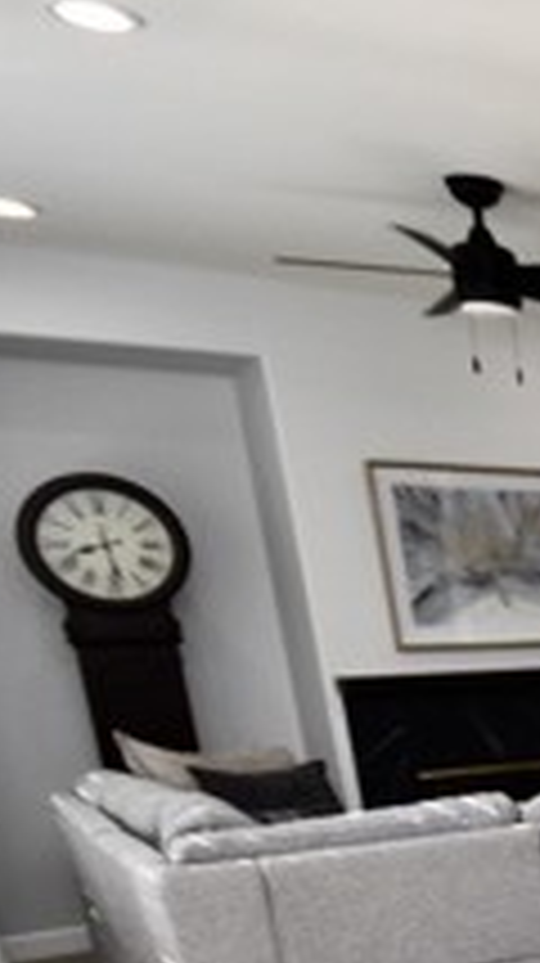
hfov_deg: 16.3
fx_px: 1199
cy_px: 918
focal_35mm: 47
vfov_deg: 39.6
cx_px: 1188
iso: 400
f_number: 5.6
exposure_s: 1/250
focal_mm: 10
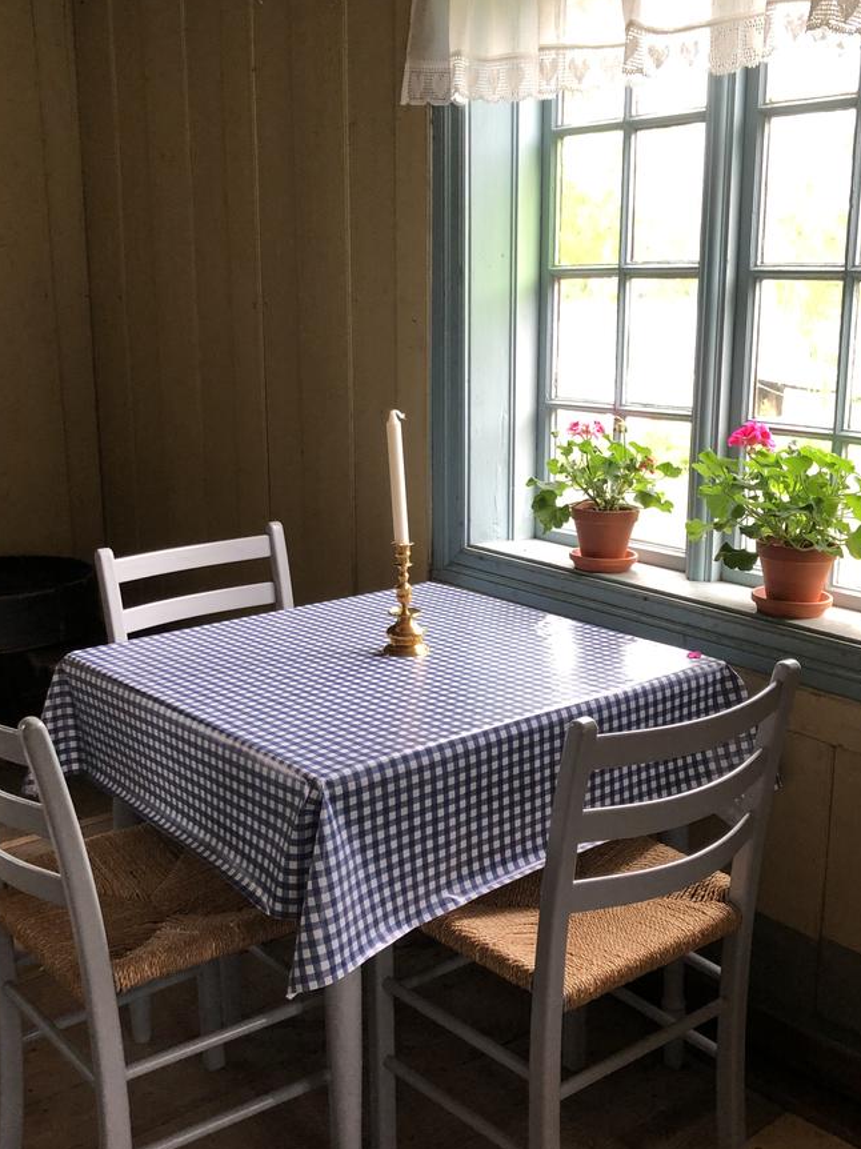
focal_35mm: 39
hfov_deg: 36.8
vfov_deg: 47.9
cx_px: 457
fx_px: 1294
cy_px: 592
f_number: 1.8
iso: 40
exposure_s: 1/24
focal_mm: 3.99
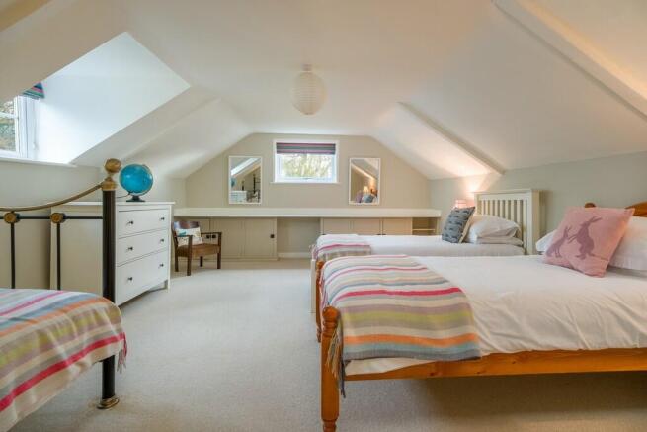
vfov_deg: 70.5
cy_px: 216
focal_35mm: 17
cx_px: 324
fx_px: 306
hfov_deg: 93.3
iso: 160
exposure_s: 1/5
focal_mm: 11
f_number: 7.1
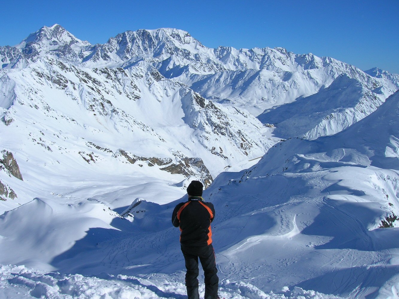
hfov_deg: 54.0
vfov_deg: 41.8
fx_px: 392
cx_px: 200
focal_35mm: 34
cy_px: 150
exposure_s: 1/1355
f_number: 4.9
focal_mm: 5.7
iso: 50
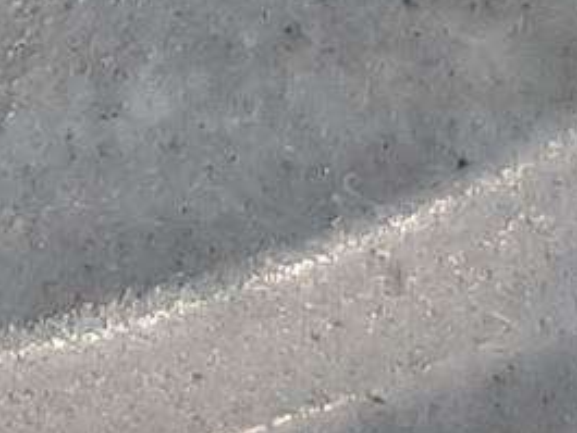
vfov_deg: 6.5
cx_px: -455
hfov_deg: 9.4
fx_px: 3352
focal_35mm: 201
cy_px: -1003
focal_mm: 3.93
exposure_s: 1/50
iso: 64
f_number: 1.7
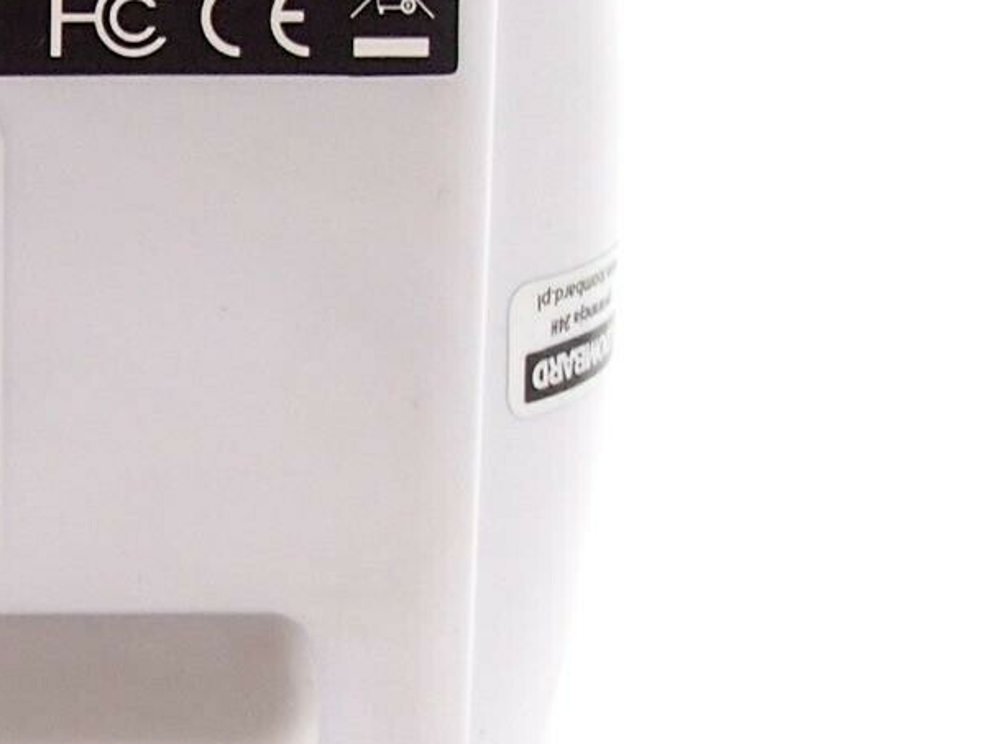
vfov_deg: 15.1
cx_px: -217
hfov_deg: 18.9
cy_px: 519
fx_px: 2808
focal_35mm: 98
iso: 400
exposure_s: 1/160
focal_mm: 6.64
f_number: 4.7
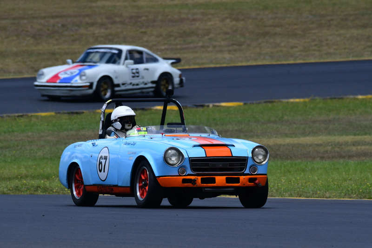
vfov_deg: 1.8
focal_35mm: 750
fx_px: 7752
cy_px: 124
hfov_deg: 2.7
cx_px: 186
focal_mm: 500
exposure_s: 1/640
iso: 320
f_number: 11
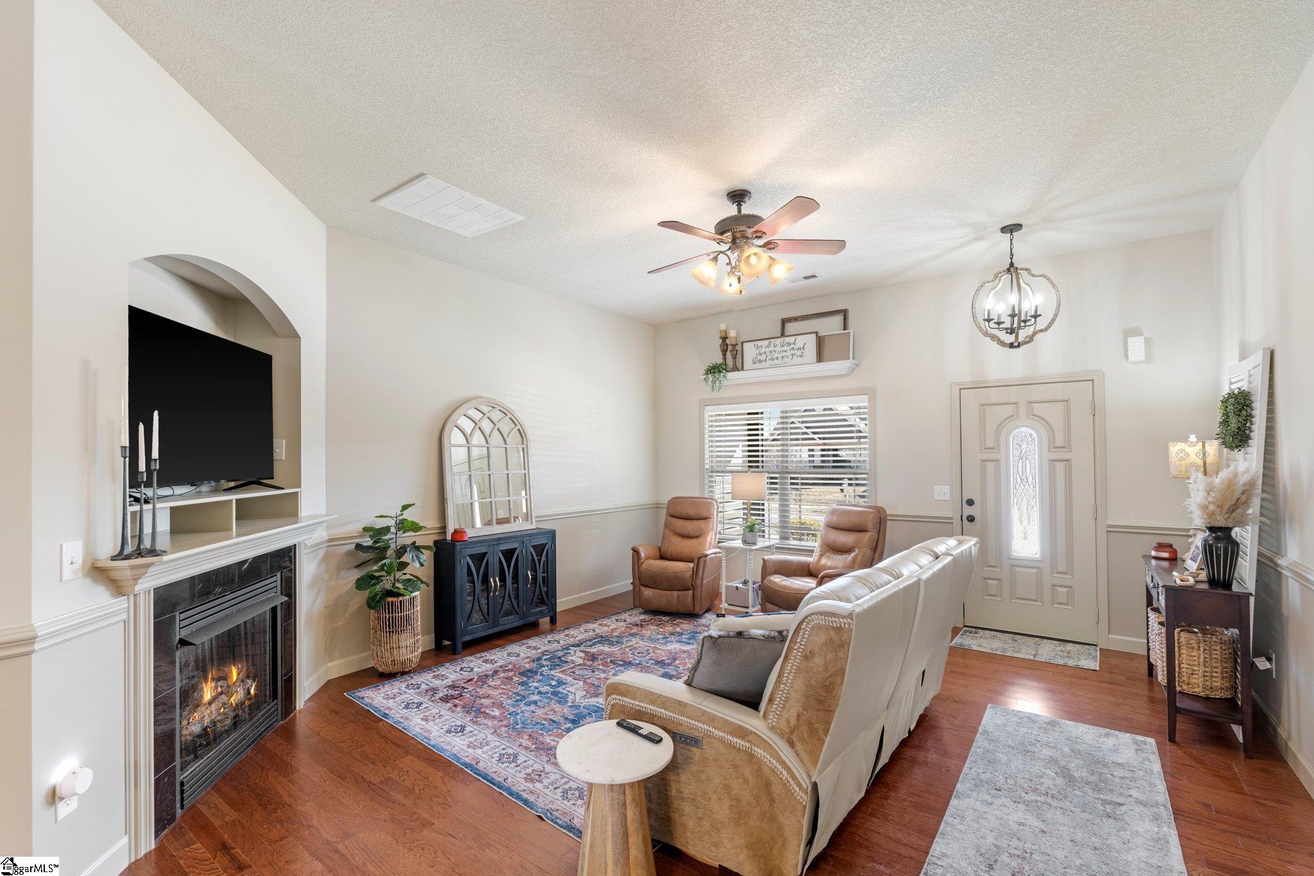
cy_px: 438
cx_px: 657
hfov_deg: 96.7
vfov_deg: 73.7
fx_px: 584
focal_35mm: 16
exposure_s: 2.5
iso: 320
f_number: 8
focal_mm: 16
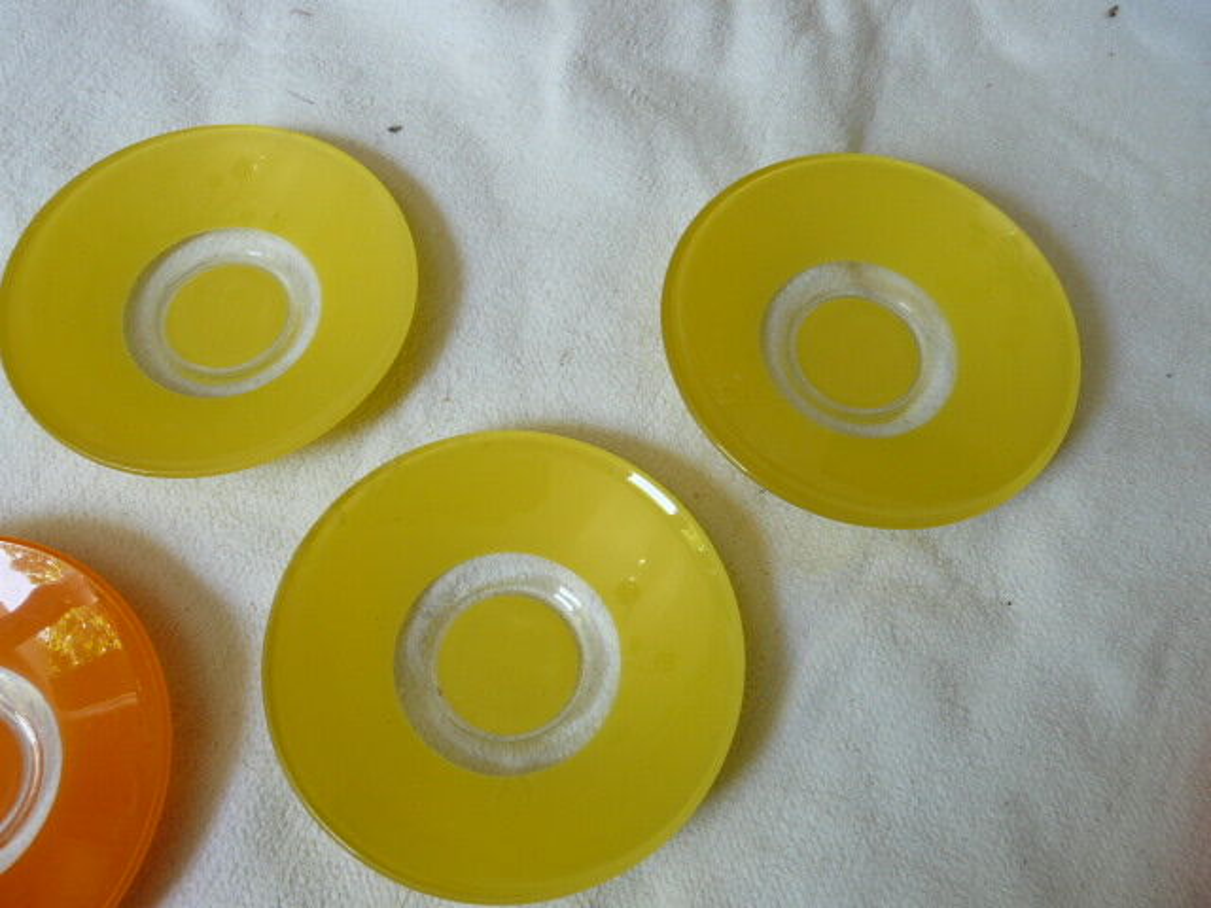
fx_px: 980
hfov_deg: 63.4
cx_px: 606
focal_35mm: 28
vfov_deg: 49.7
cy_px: 454
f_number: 2.8
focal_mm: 4.6
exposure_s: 1/30
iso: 125
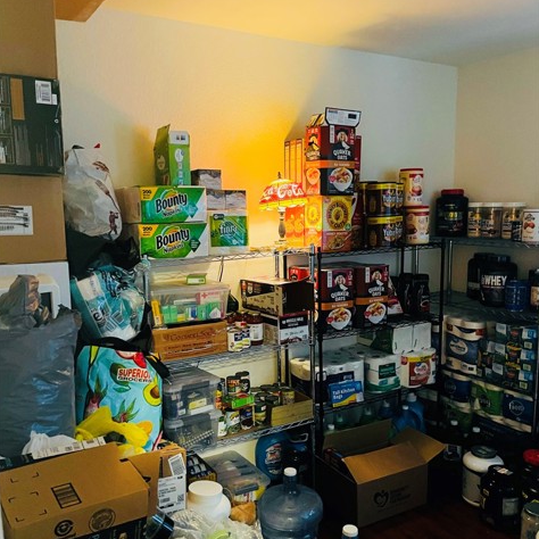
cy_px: 293
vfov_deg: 52.5
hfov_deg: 52.5
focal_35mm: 31
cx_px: 268
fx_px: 546
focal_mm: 5.1
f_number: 1.6
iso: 640
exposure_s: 1/30
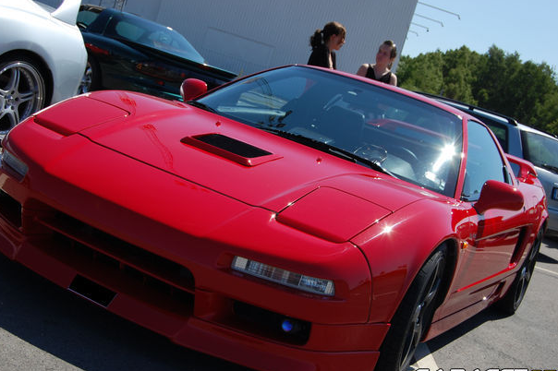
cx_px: 276
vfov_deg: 25.0
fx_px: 837
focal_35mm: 54
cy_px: 186
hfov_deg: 36.9
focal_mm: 34
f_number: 10
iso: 200
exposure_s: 1/400
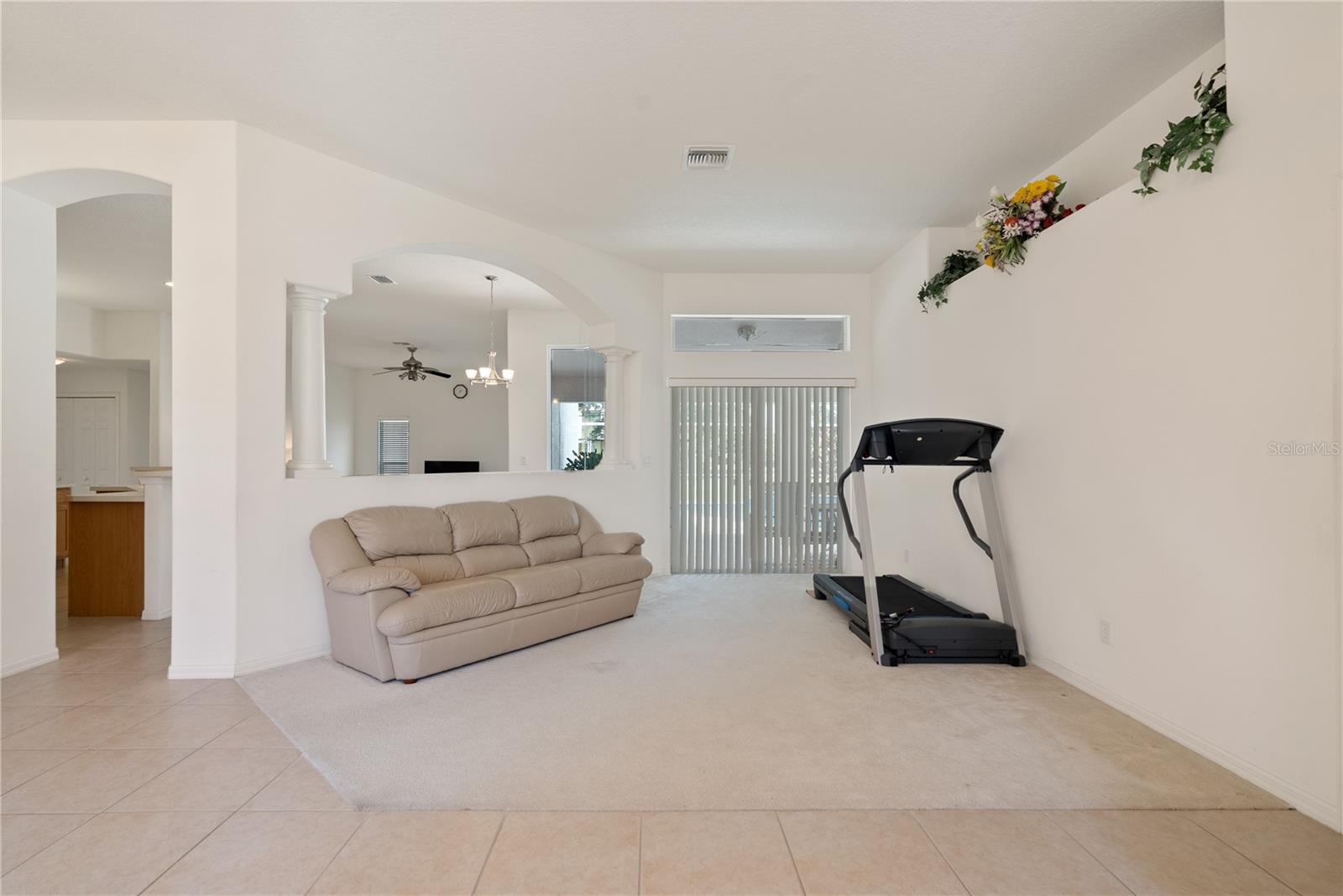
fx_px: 597
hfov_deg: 96.7
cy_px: 448
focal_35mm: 16
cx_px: 672
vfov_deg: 73.8
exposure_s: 1/40
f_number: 8
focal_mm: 16
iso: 2000
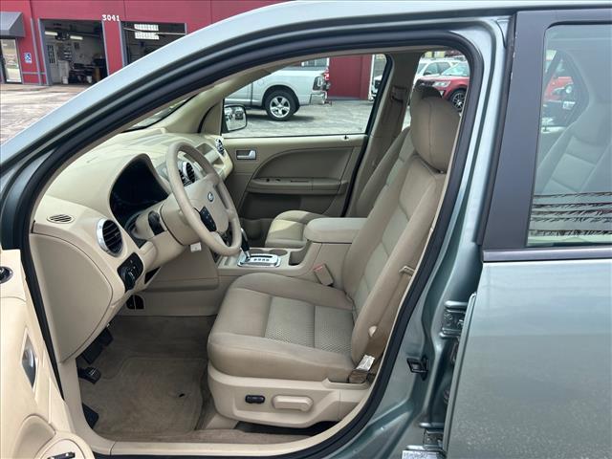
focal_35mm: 26
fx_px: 460
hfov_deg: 67.3
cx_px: 306
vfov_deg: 53.1
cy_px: 230
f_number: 1.5
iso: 50
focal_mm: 5.7
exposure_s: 1/1124
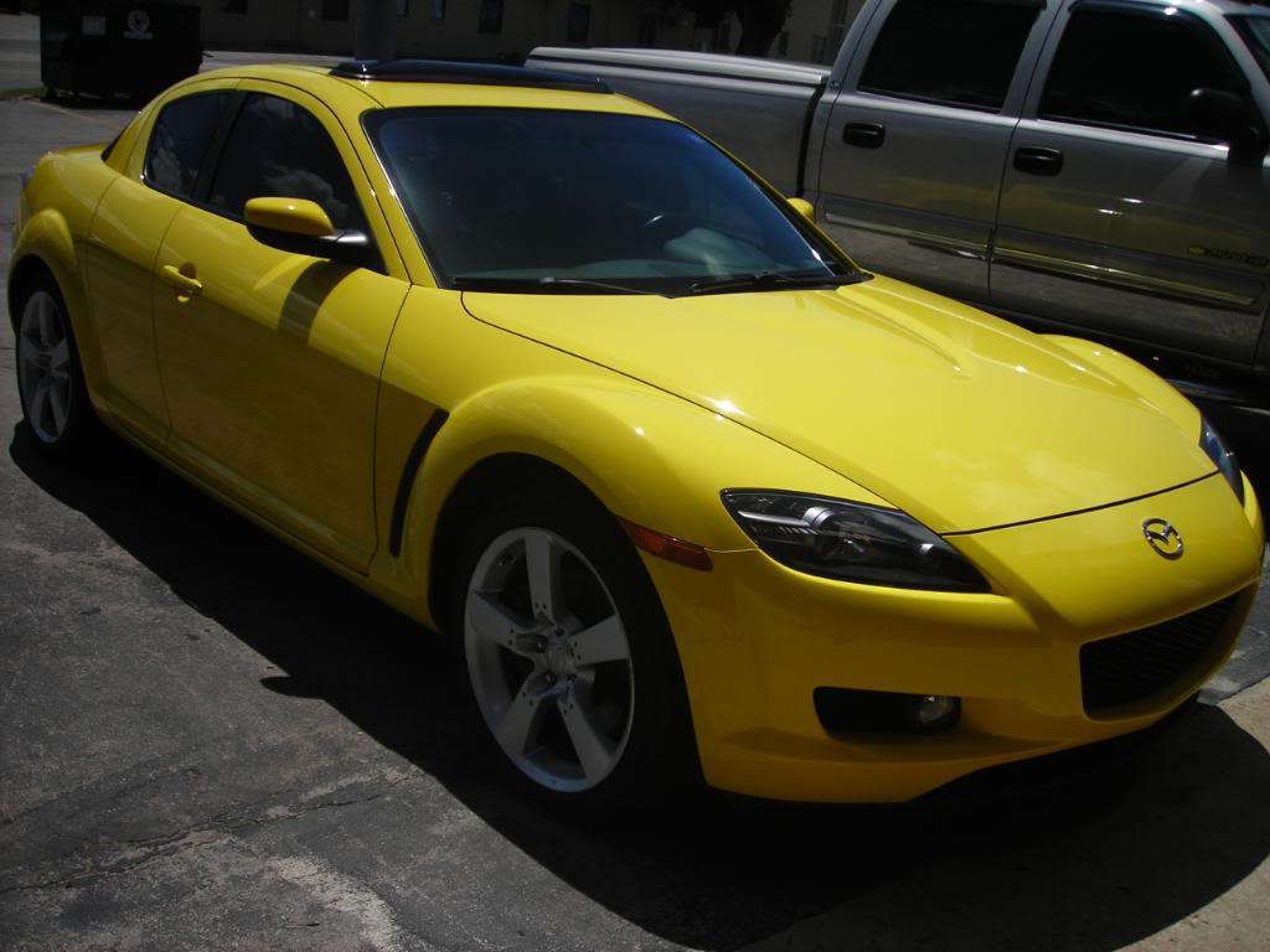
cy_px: 476
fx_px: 1394
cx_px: 635
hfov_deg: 49.0
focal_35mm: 38
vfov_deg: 37.7
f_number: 6.4
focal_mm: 6.3
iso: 50
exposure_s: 1/346
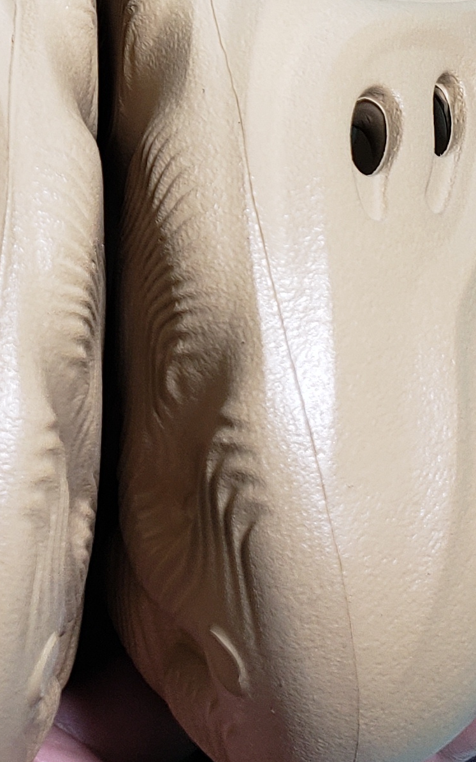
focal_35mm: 93
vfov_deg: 20.9
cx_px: -13
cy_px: -131
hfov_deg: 13.8
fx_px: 1930
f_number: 1.5
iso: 50
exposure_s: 1/236
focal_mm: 4.3
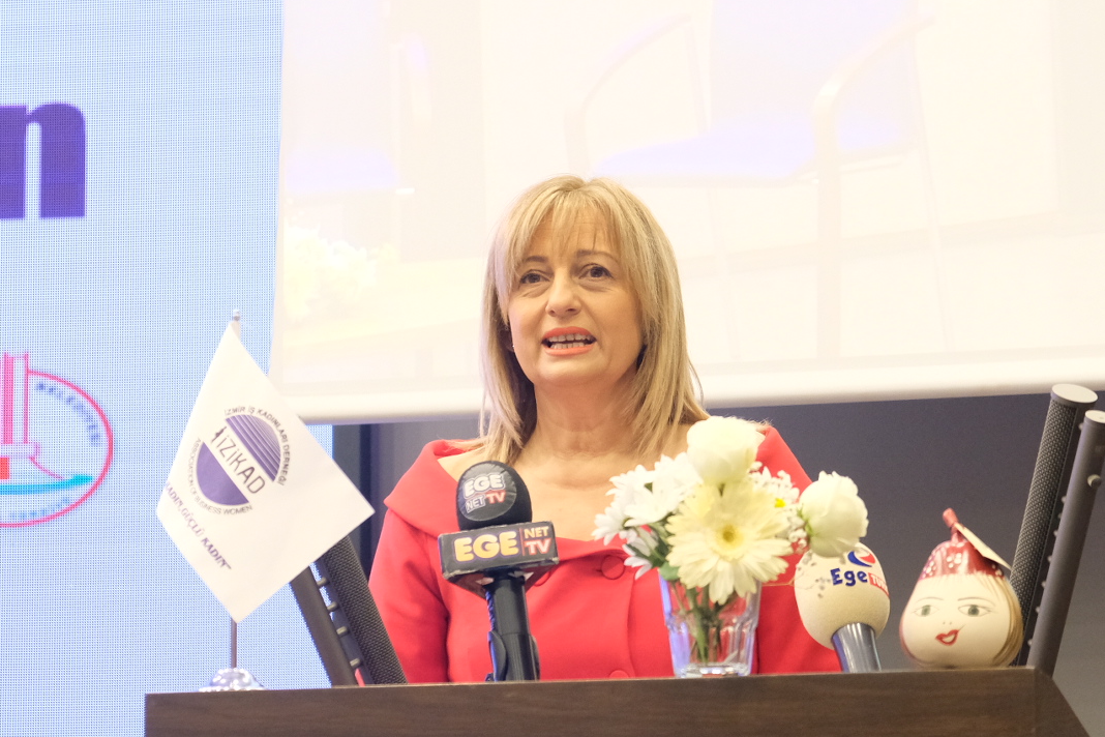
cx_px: 578
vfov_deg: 9.9
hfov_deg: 14.9
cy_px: 374
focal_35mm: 138
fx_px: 4236
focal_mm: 55
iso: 2500
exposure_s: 1/60
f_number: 4
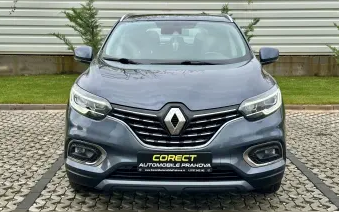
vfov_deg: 24.0
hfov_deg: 37.5
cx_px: 173
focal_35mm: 54
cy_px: 97
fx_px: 499
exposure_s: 1/767
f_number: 1.78
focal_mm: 6.86
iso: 64
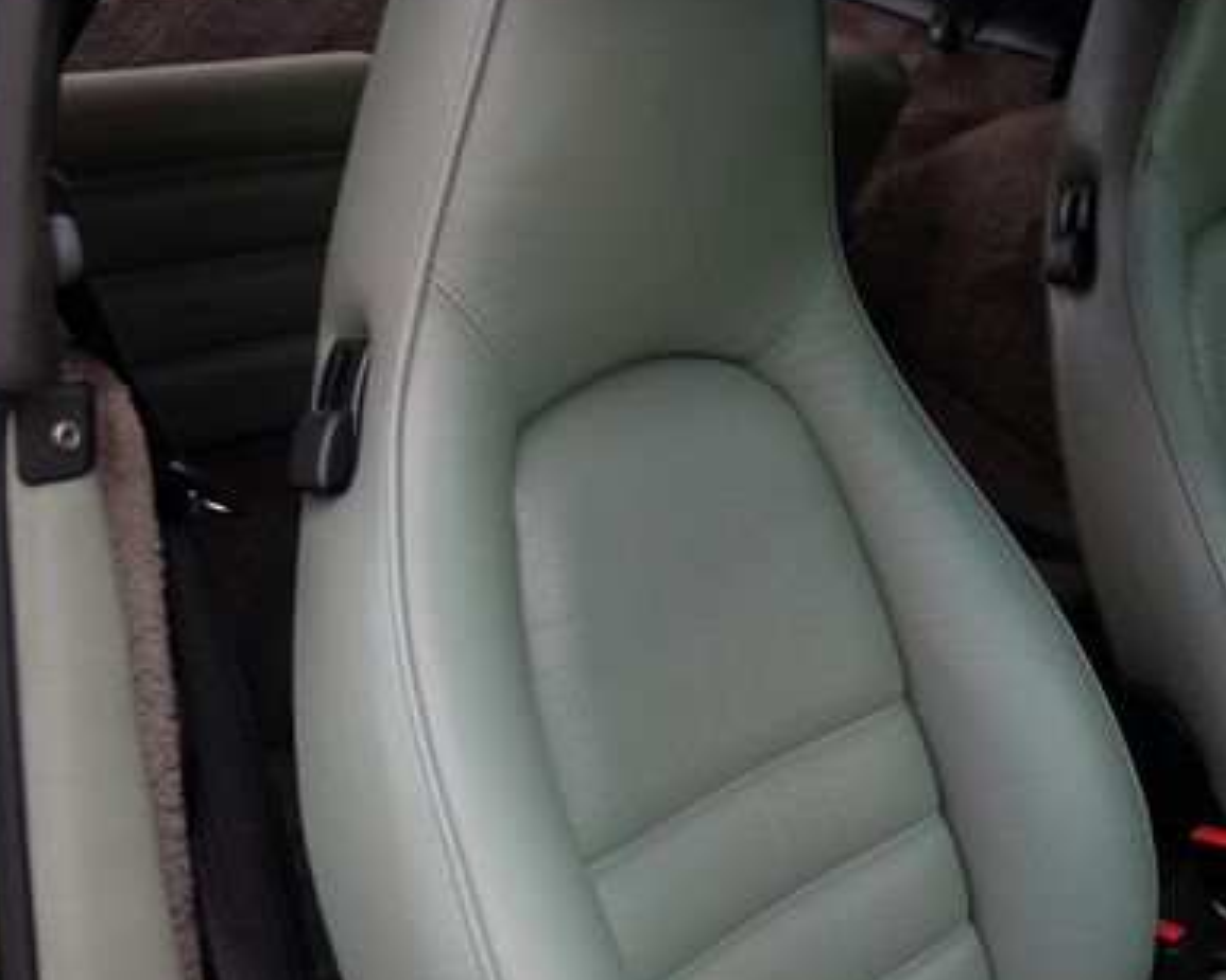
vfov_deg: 26.2
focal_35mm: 58
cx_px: 873
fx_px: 2105
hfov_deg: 32.1
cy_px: 410
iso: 200
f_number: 3.6
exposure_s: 1/125
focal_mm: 20.5
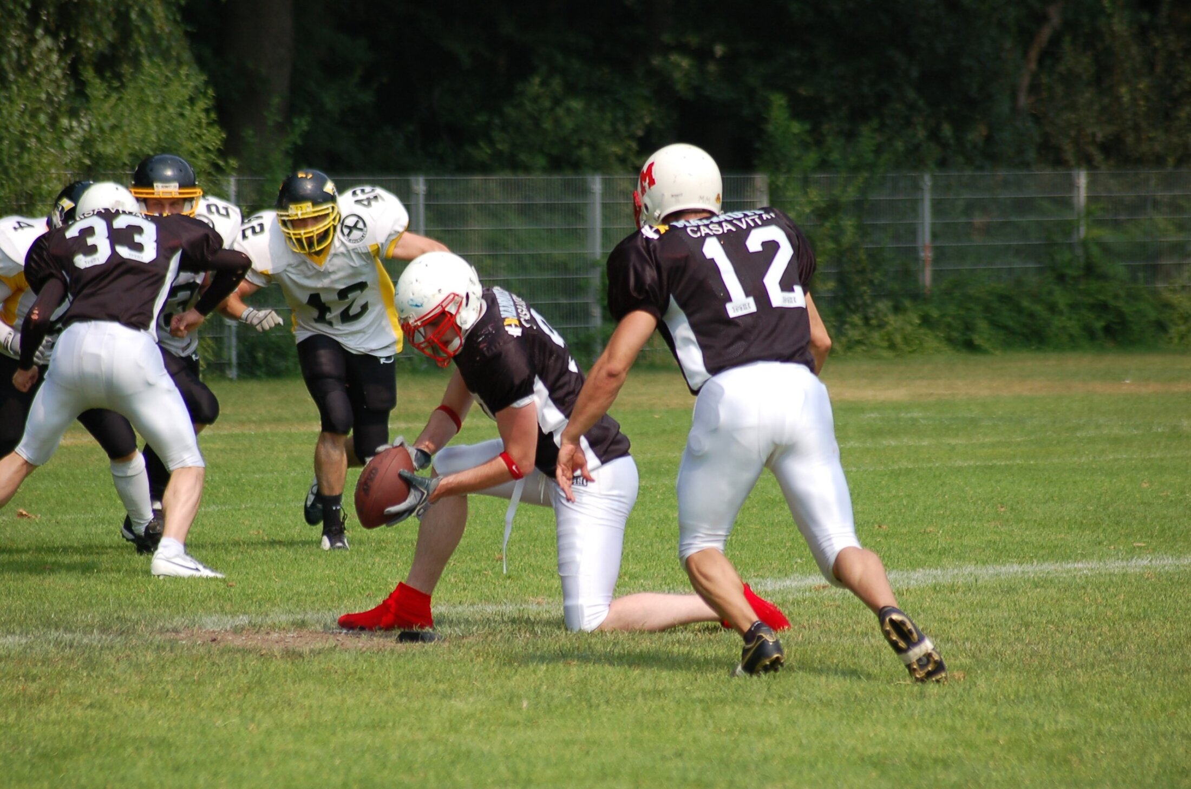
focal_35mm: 292
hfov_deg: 7.1
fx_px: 9659
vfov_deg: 4.7
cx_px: 596
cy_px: 394
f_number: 5
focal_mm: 195
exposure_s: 1/1250
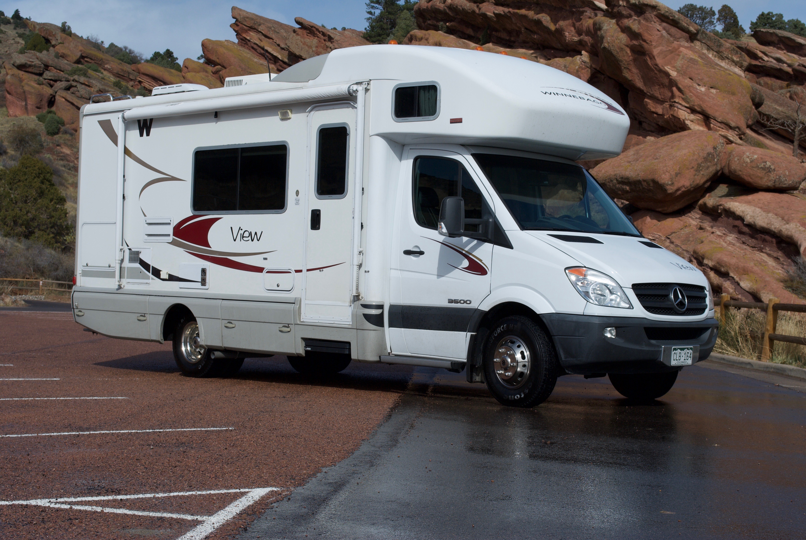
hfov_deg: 33.4
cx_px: 403
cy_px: 270
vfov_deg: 22.7
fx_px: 1345
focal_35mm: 60
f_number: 9
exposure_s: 1/320
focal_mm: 40
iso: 100
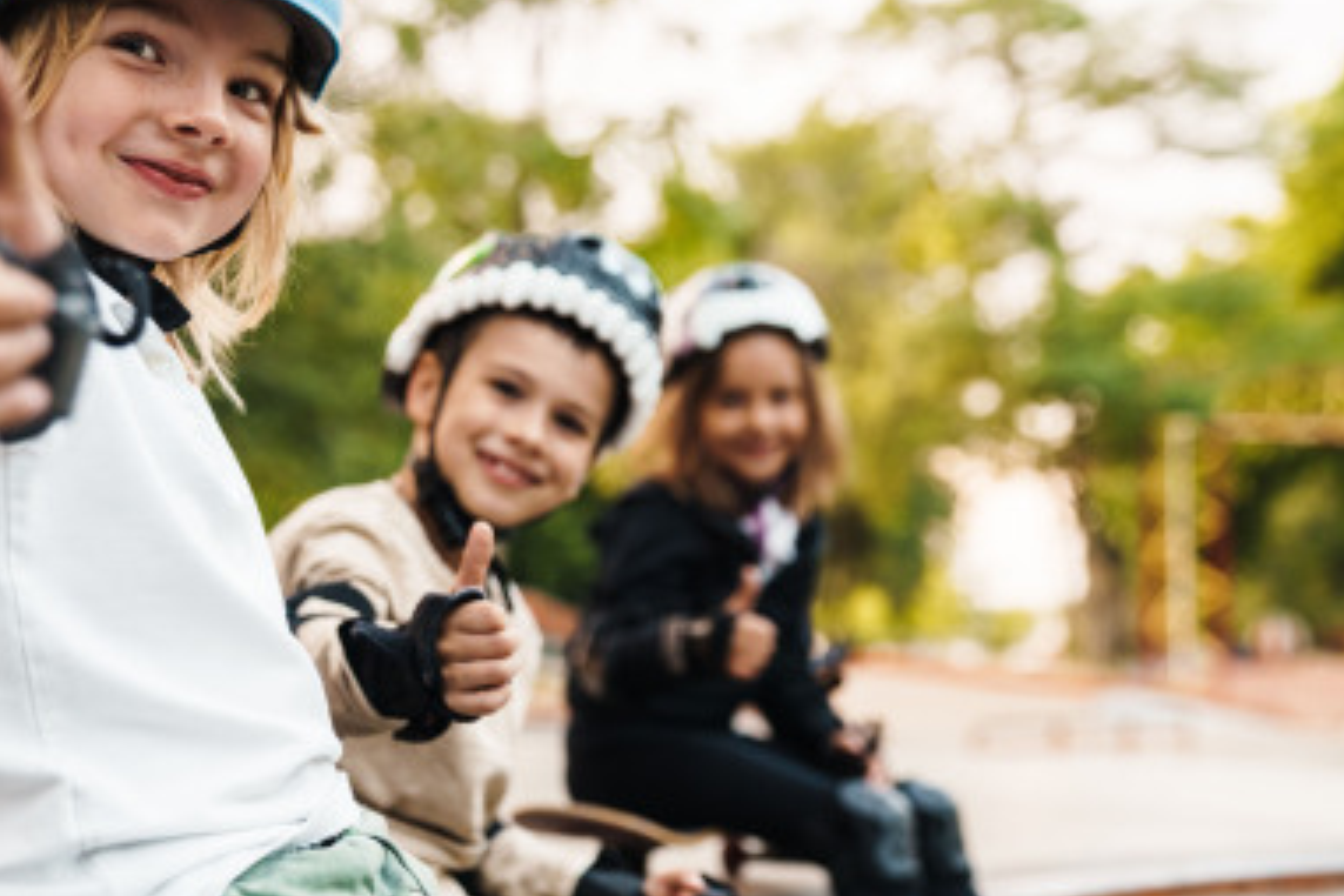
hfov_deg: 31.8
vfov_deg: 21.6
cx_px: 540
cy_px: 478
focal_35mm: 63
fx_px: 2352
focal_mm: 48
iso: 1000
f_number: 2.8
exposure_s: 1/320
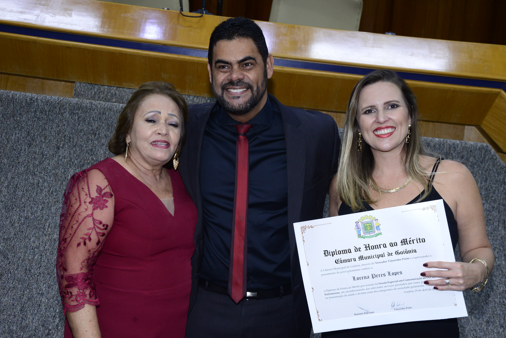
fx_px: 731
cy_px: 169
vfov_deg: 26.0
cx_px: 253
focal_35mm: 52
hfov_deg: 38.2
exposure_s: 1/60
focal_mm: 52
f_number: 8
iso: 1600
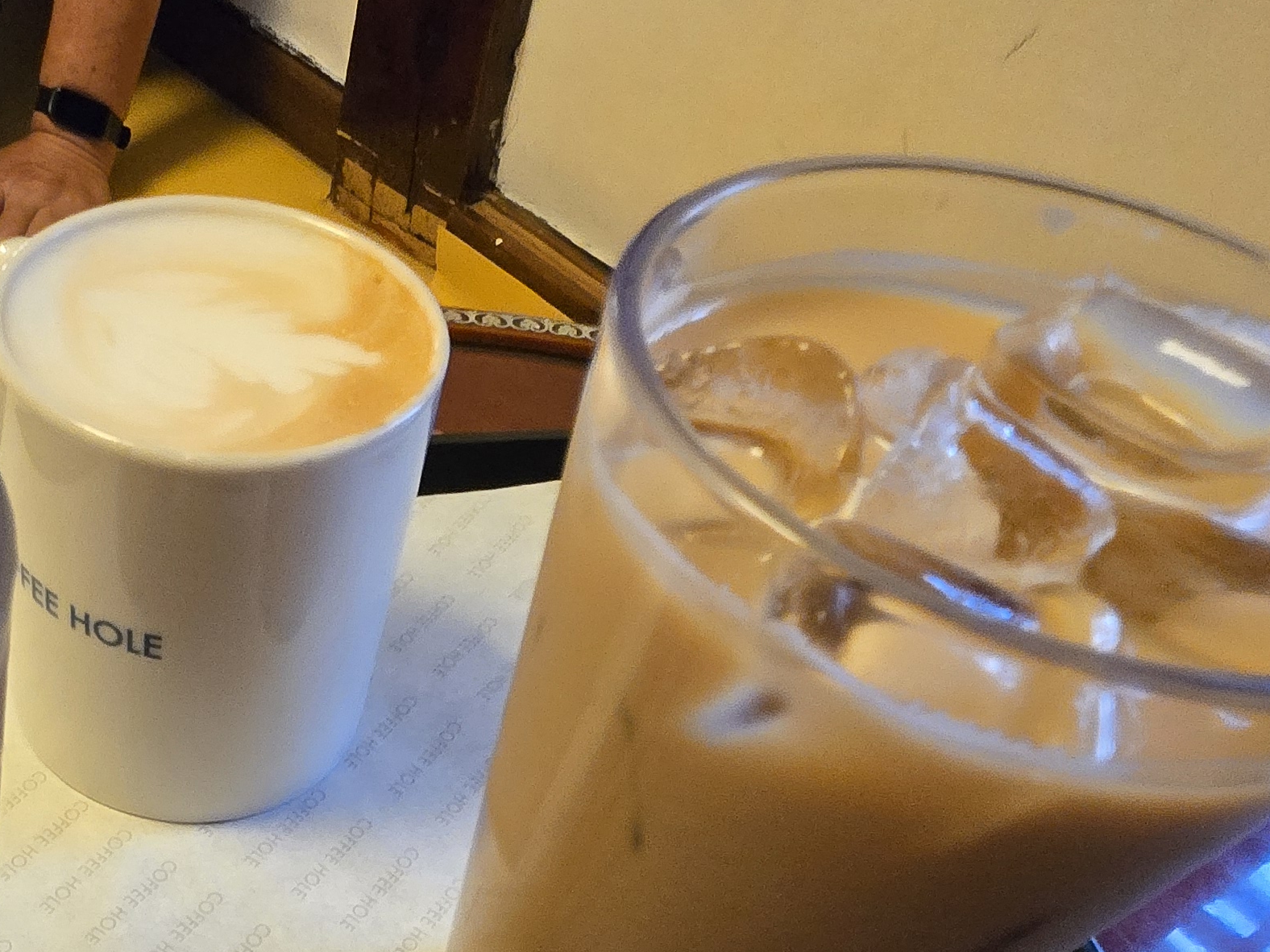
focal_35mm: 33
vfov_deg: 39.6
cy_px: 867
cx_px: 172
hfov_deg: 50.3
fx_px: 1211
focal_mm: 1.7
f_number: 2.2
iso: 500
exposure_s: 1/60
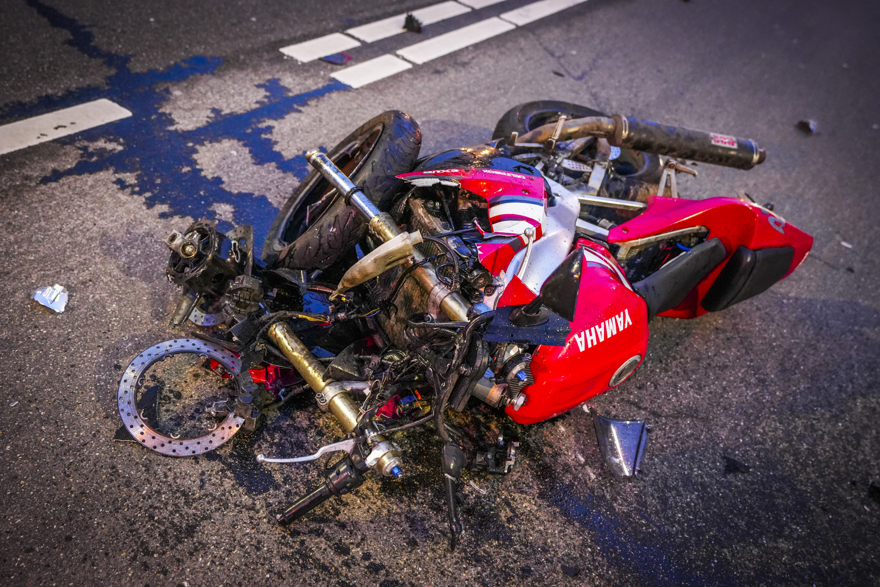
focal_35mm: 30
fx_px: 733
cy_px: 294
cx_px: 440
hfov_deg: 61.9
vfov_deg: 43.6
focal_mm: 30
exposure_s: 1/30
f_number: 2.8
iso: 6400
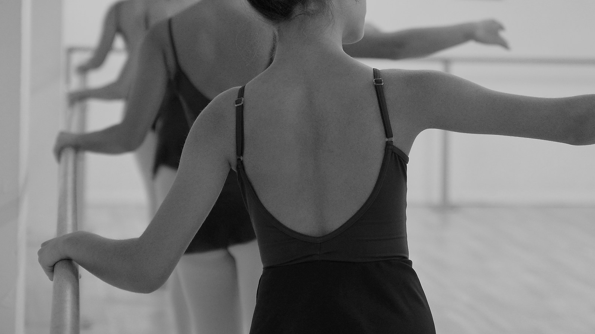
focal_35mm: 110
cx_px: 364
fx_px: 1735
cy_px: 65
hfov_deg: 19.4
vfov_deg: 11.0
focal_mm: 70
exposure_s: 1/320
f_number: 4
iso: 2000
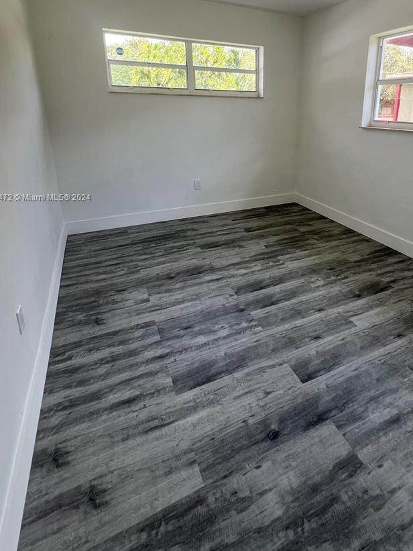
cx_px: 270
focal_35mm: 19
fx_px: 302
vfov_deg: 82.6
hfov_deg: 67.1
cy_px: 198
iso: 32
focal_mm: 1.57
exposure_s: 1/99
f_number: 1.8
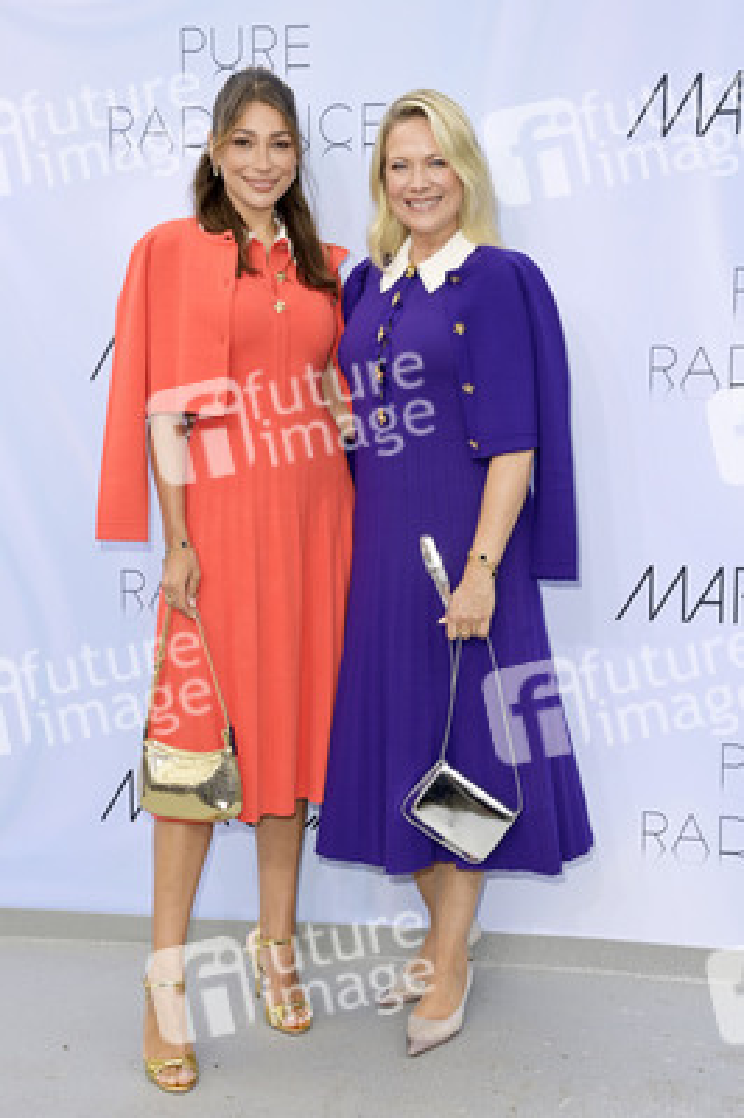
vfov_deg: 41.1
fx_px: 1490
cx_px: 372
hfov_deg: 28.0
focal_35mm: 48
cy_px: 559
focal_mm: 48
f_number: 8
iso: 250
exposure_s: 1/200
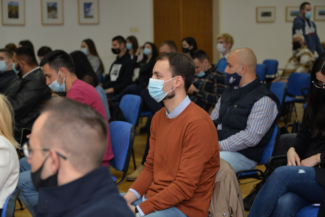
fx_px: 632
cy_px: 108
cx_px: 162
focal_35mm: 70
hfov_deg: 28.8
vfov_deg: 19.5
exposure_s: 1/125
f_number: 4
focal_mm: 70
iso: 800
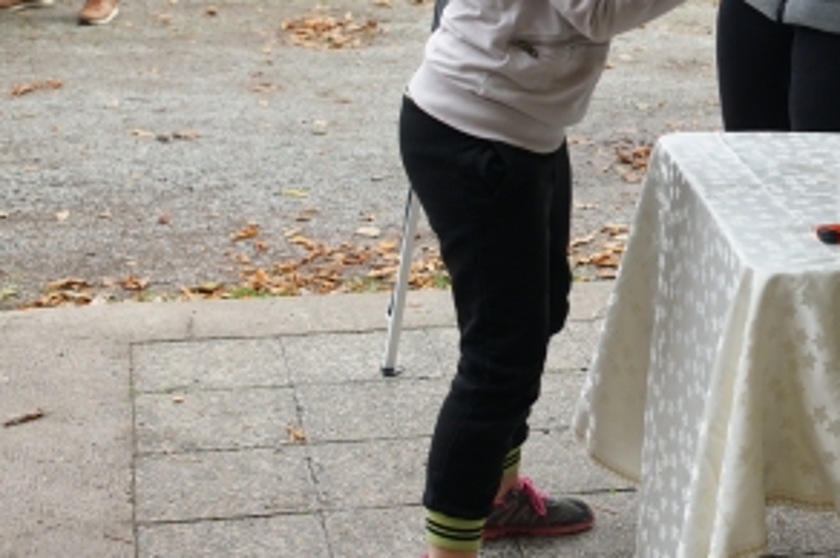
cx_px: 797
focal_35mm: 84
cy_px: 26
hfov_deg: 23.4
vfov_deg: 16.0
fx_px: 1958
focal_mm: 35
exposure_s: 1/200
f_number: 4
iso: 400
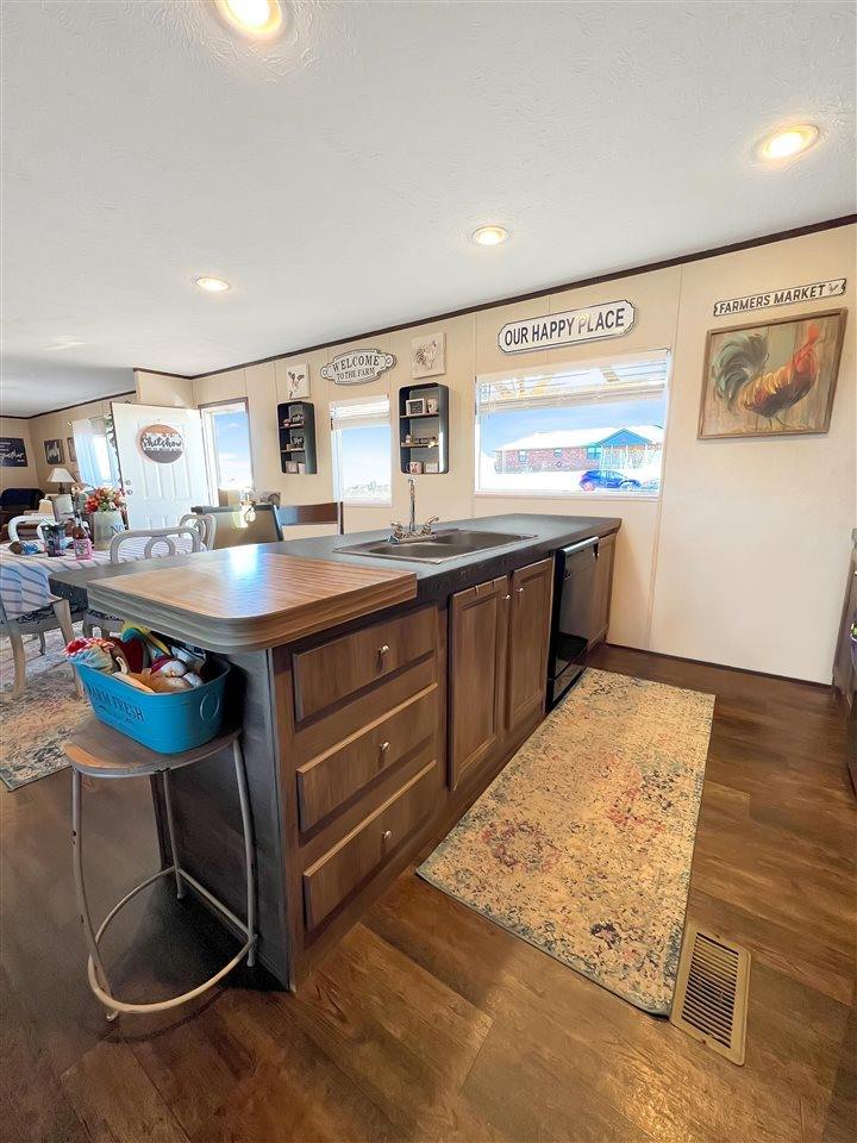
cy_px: 572
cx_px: 428
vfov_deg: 106.2
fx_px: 429
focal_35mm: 13
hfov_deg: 89.9
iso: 250
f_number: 1.8
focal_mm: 1.57
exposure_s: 1/120
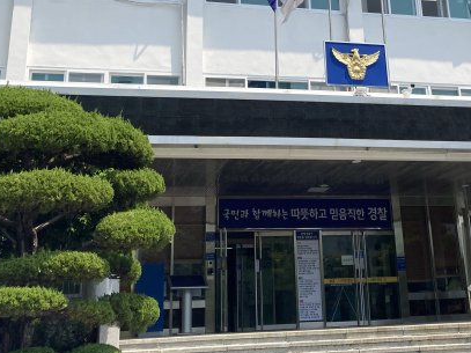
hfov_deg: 34.7
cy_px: 31
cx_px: 304
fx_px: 748
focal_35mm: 55
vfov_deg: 25.7
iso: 20
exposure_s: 1/2088
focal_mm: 3.99
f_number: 1.8
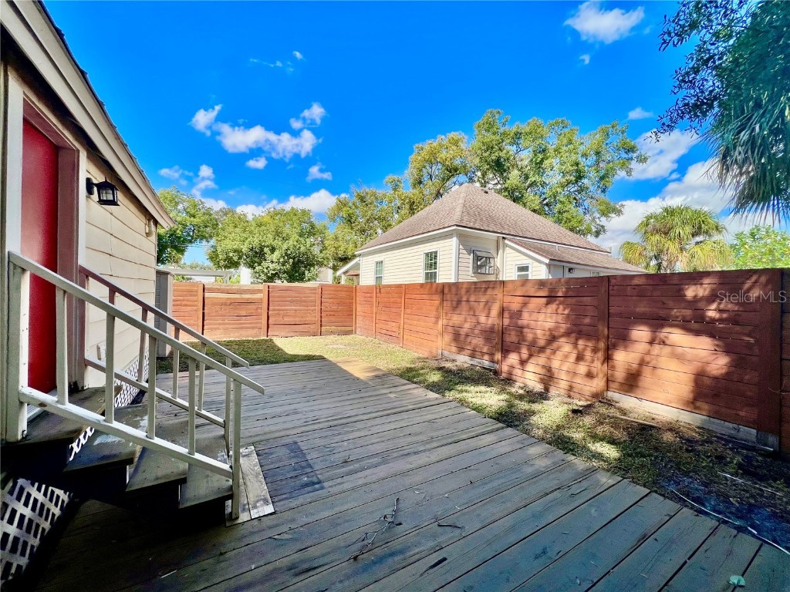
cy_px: 296
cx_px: 395
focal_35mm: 13
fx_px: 297
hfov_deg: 106.2
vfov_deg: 89.9
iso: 32
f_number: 1.8
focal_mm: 1.57
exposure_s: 1/968
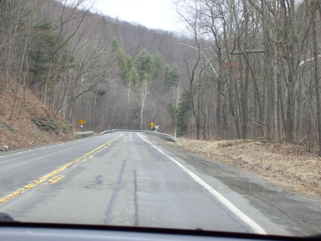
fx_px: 1003
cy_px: 120
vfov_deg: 13.7
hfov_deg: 18.2
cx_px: 160
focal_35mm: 108
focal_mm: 18
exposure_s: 1/250
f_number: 4.6
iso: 160
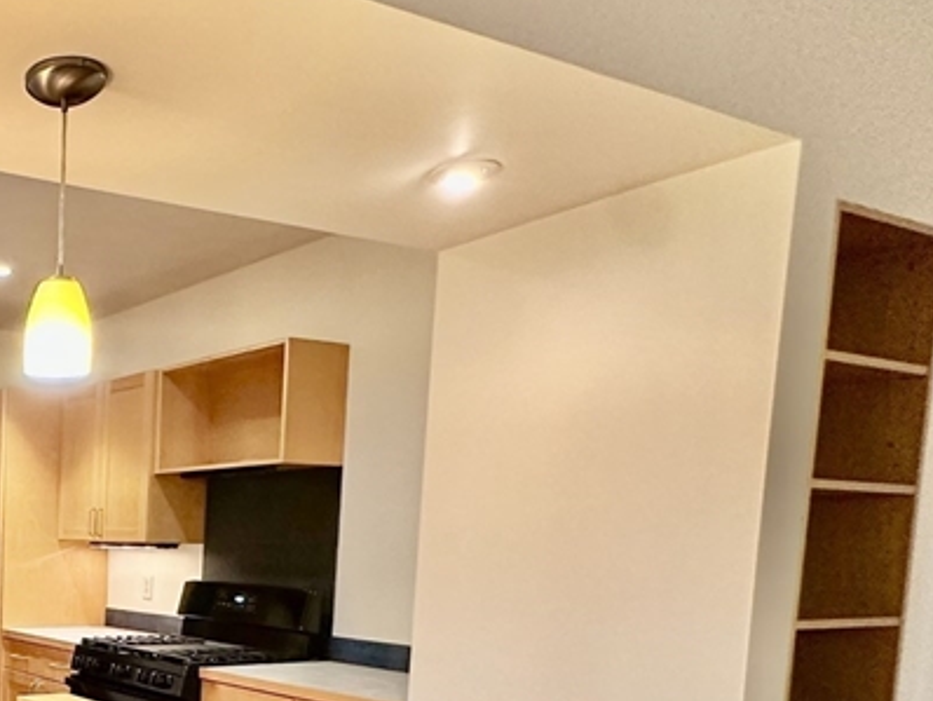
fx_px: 971
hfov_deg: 41.3
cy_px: 640
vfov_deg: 37.0
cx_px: -87
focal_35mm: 36
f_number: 2.2
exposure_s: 1/60
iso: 400
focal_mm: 2.22
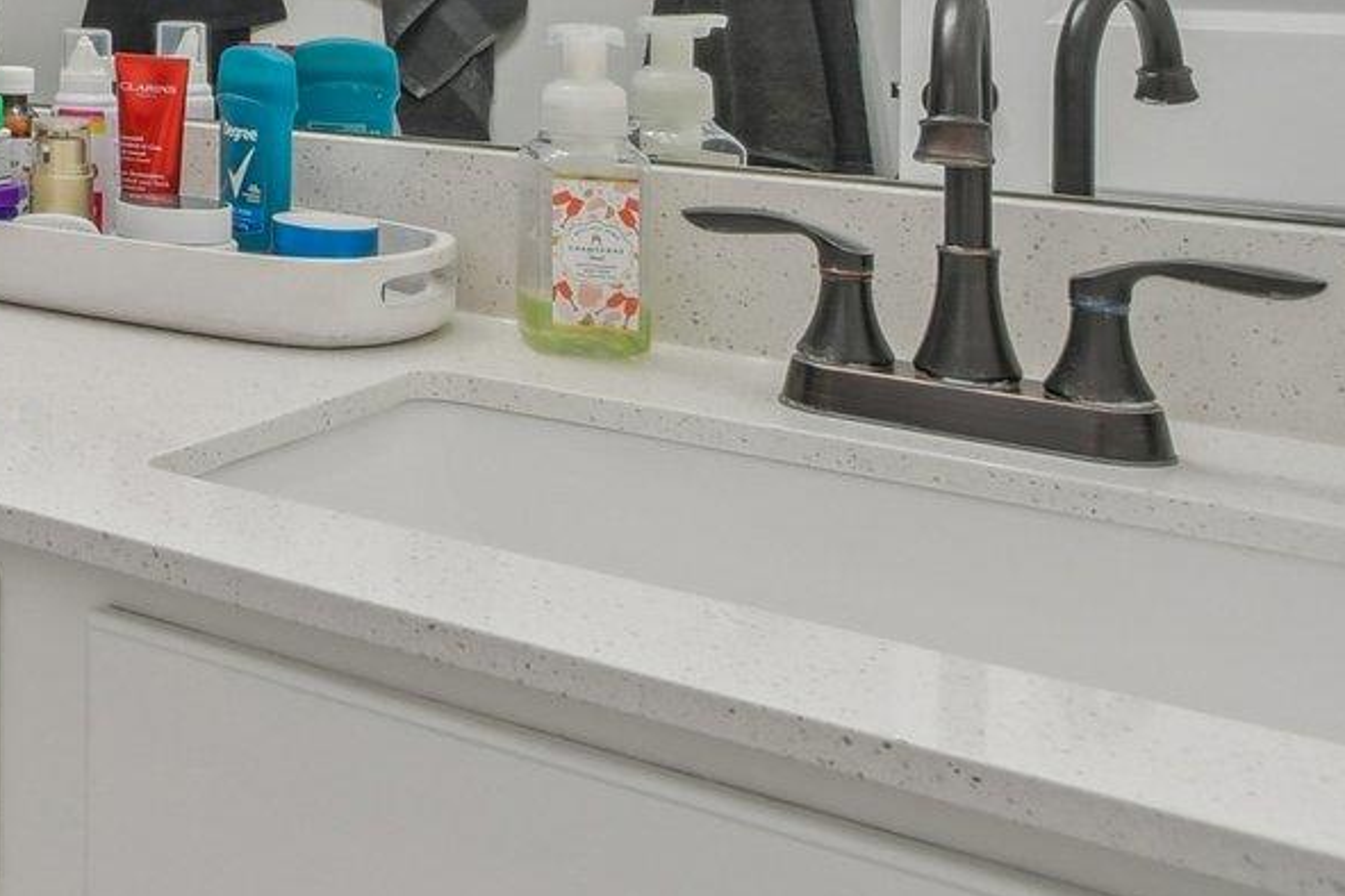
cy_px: -160
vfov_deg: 23.8
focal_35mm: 52
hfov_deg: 28.1
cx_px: -578
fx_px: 1943
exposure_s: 1/4
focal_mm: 10
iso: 400
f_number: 8
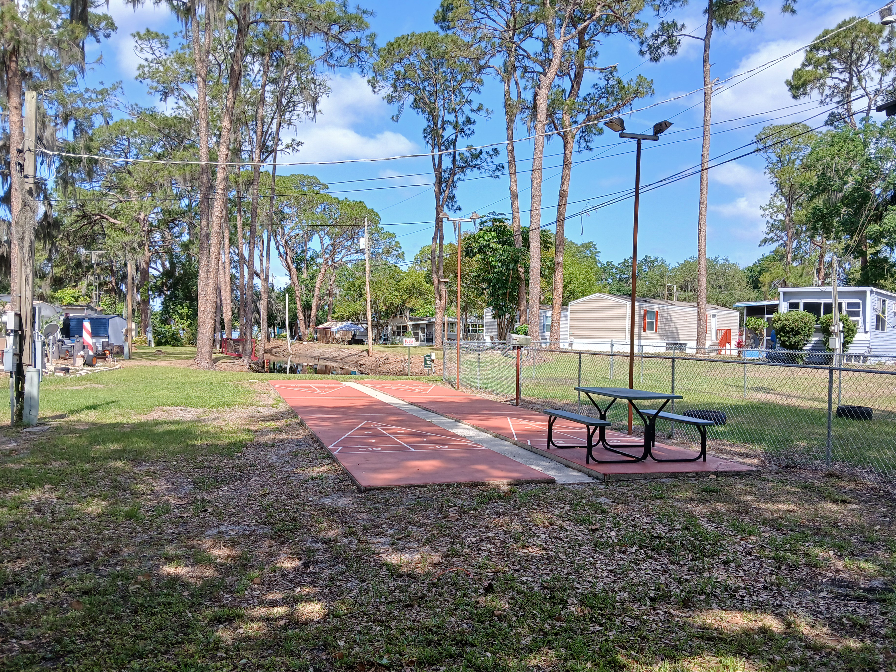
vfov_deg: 48.2
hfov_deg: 61.5
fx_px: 751
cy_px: 363
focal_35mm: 29
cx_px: 494
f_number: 1.8
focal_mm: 3.98
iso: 20
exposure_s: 1/377
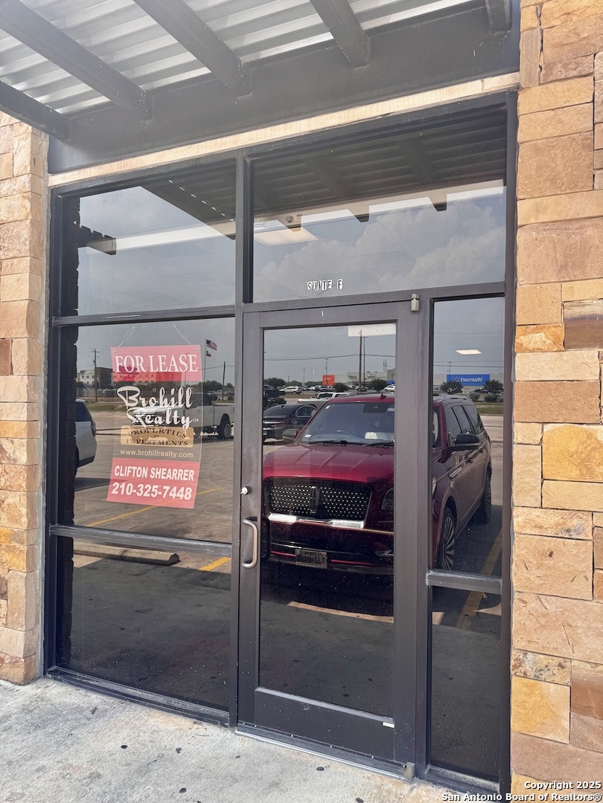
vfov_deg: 71.6
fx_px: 557
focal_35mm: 24
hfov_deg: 56.8
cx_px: 302
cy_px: 402
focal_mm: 6.76
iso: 80
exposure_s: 1/832
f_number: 1.78
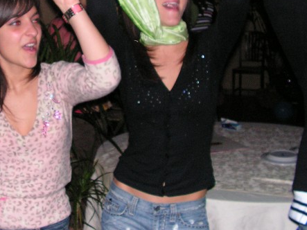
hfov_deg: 29.4
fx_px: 576
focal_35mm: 65
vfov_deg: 22.4
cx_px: 83
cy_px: 67
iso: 200
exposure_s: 1/40
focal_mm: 6
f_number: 3.2
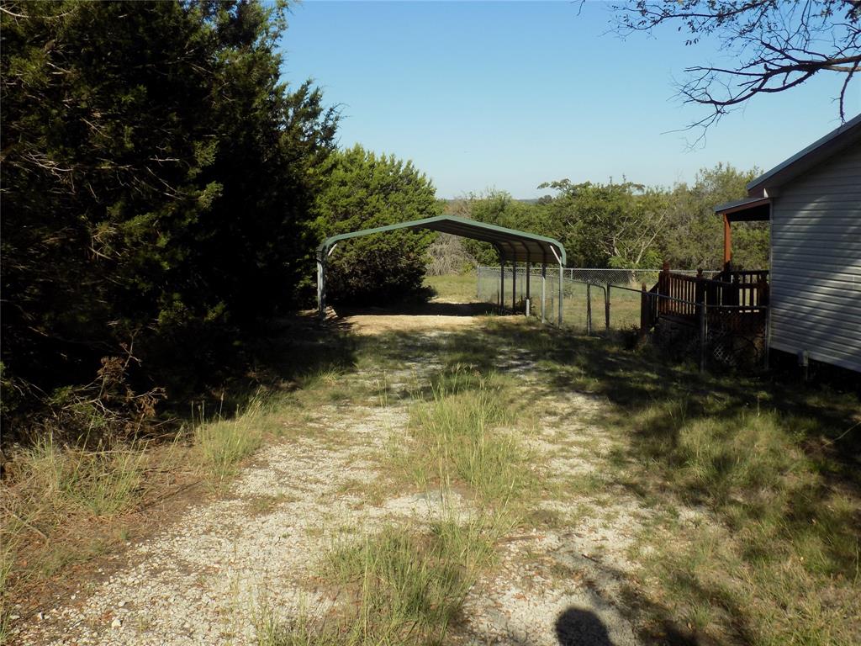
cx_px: 430
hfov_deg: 54.0
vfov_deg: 41.8
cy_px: 323
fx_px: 846
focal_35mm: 34
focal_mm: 6.1
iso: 80
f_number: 3.4
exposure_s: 1/1000
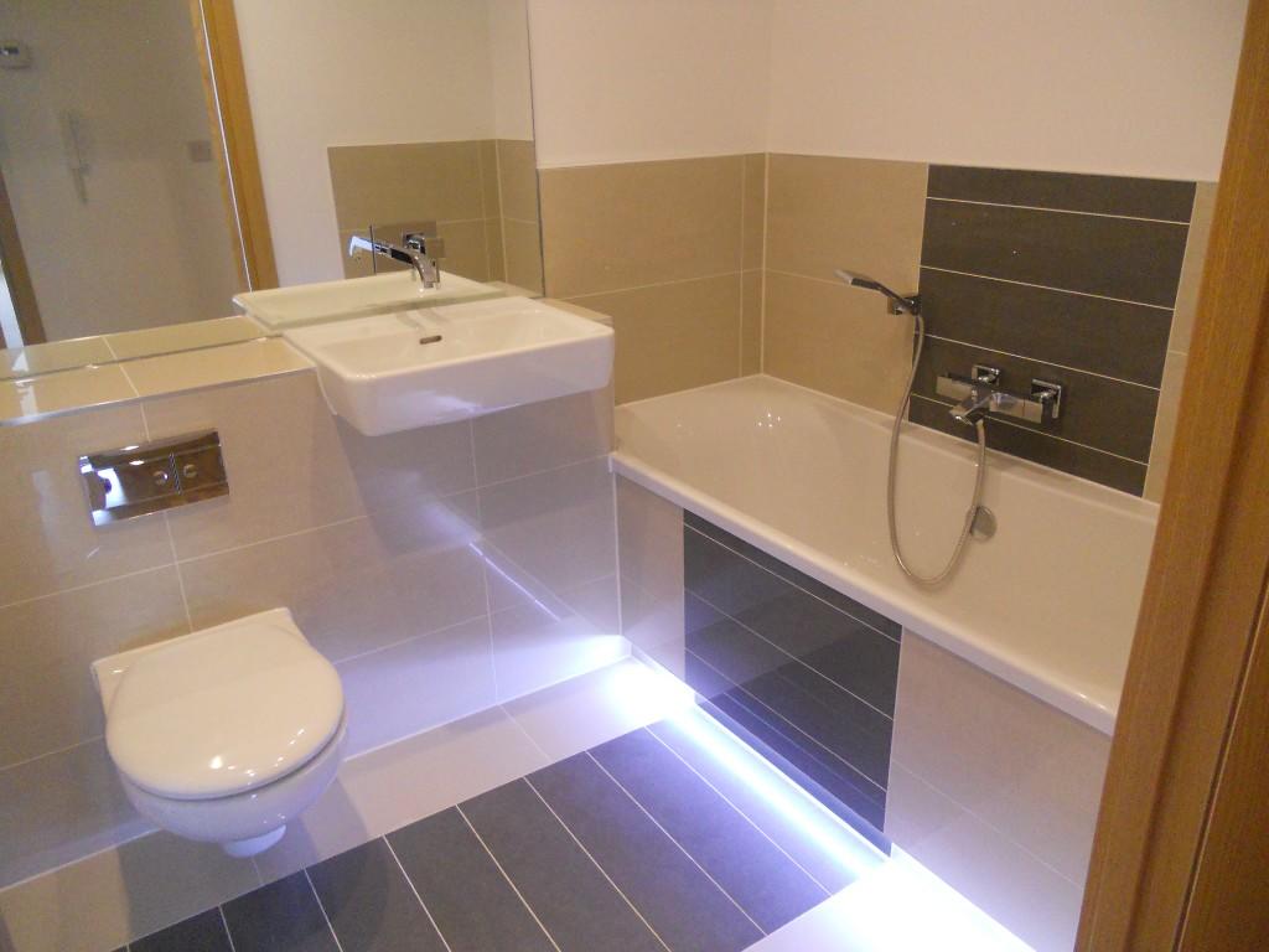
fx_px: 990
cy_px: 476
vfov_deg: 51.4
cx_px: 634
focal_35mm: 27
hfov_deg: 65.3
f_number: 3.2
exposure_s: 1/60
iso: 400
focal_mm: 4.9
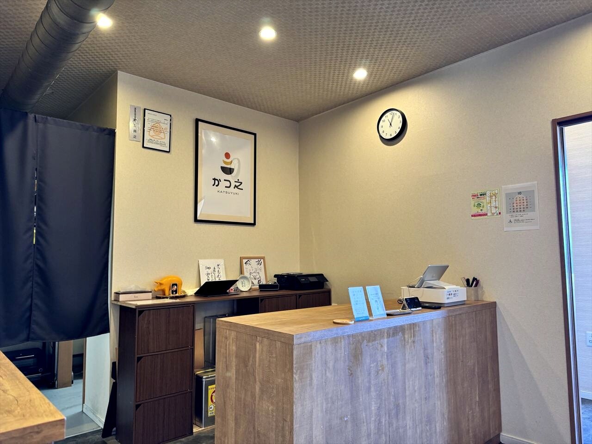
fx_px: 410
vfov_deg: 56.8
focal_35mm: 24
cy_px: 222
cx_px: 296
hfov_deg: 71.6
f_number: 1.8
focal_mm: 6.8
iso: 125
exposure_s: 1/50
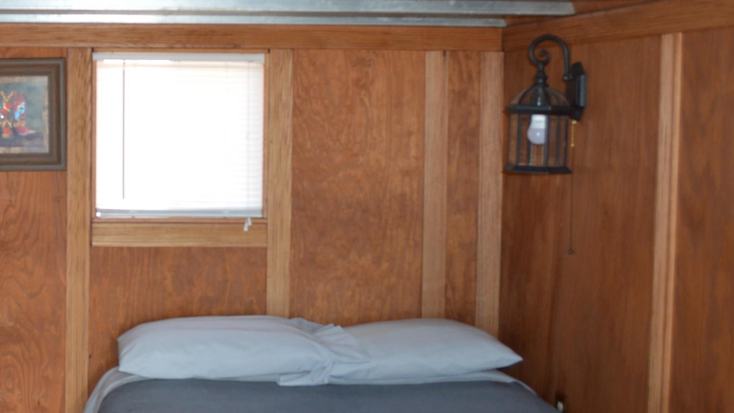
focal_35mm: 52
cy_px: 116
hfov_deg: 37.4
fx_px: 1012
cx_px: 81
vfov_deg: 22.9
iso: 400
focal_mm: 18
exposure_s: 1/60
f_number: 4
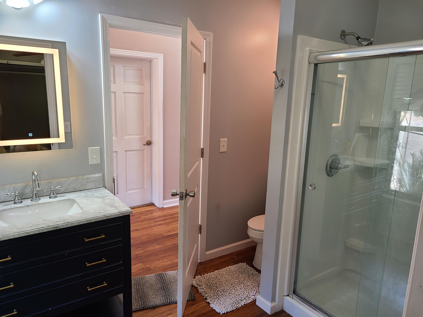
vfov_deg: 53.1
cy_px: 158
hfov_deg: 67.3
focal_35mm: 26
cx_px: 212
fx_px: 318
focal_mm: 5.4
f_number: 1.8
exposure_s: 1/59
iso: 80
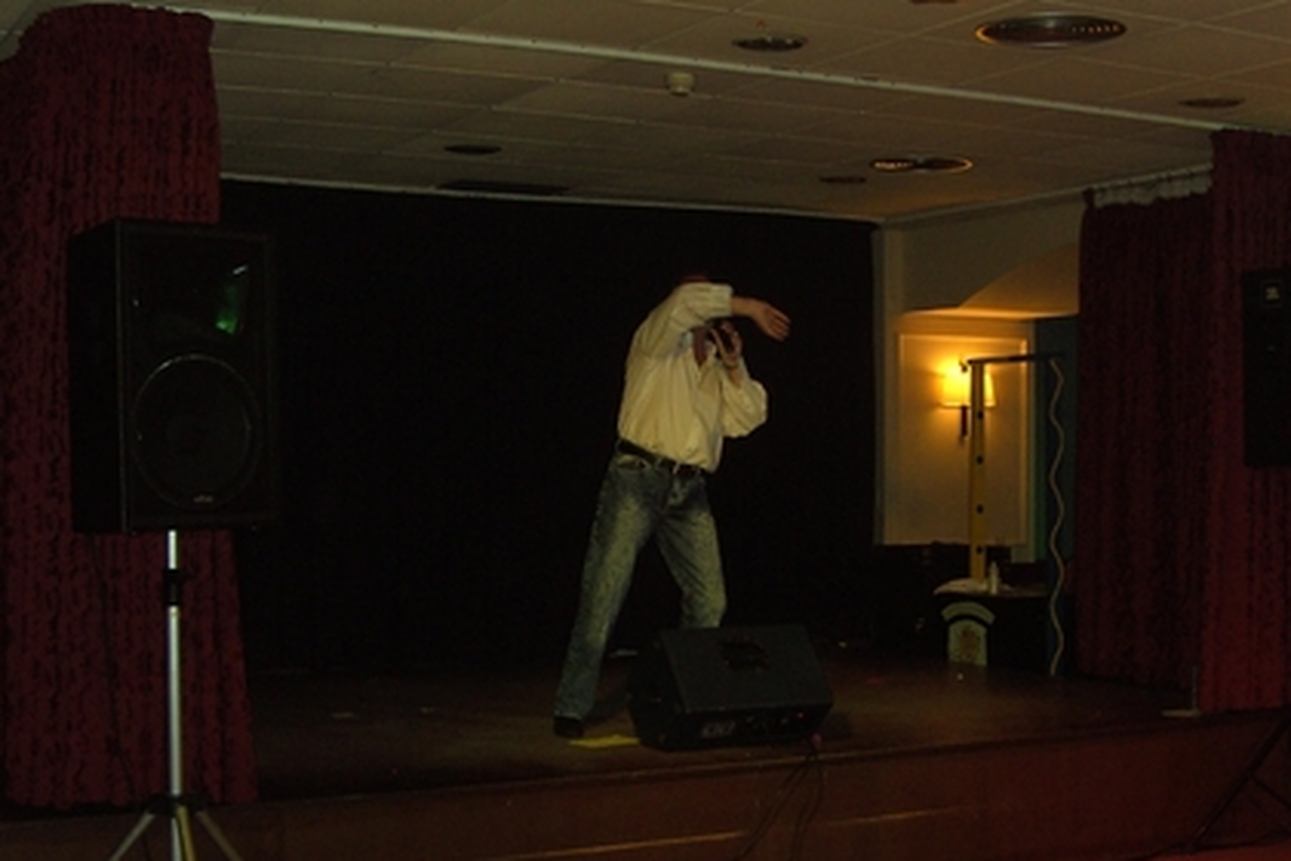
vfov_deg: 24.6
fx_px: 1972
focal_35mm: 55
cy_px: 440
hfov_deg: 36.1
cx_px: 762
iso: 100
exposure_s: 1/50
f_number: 2.8
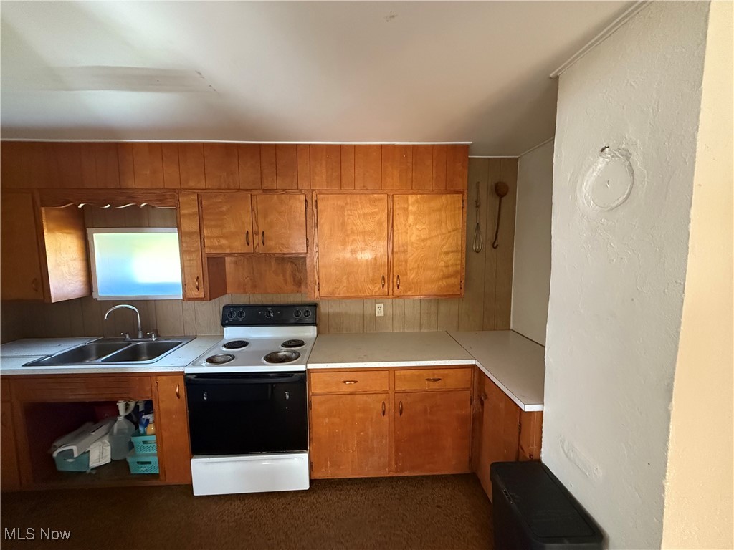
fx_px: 297
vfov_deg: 85.7
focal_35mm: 14
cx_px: 367
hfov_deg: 102.1
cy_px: 275
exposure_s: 1/60
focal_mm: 2.22
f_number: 2.2
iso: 1000
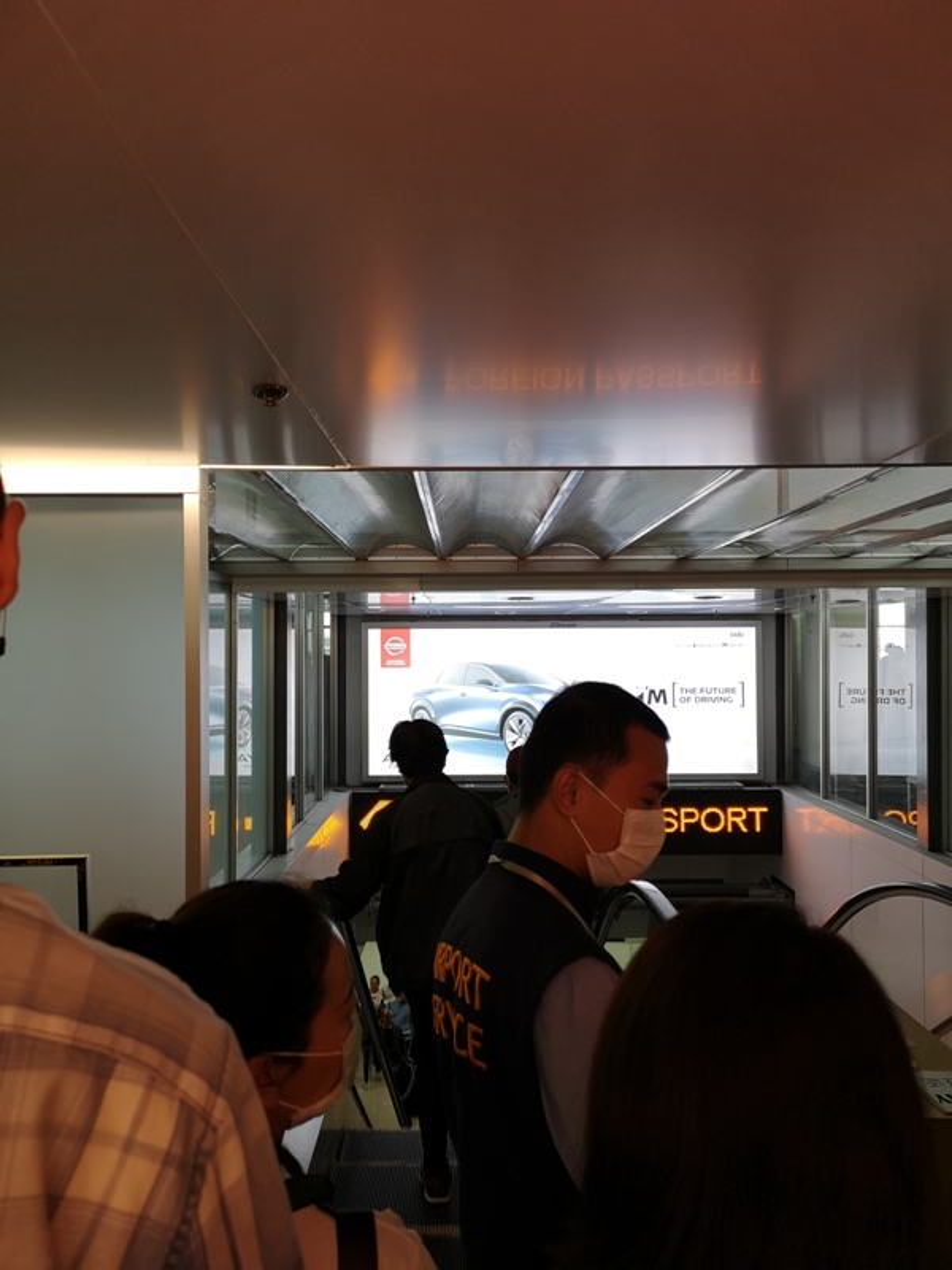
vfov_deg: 65.3
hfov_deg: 51.4
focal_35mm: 27
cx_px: 476
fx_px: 990
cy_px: 635
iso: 64
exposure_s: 1/50
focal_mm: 3.95
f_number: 1.8
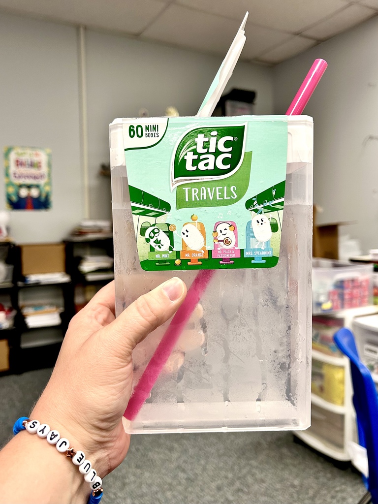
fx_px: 379
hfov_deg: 53.1
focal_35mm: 26
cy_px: 252
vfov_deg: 67.3
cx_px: 189
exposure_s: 1/60
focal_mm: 5.7
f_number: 1.5
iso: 125
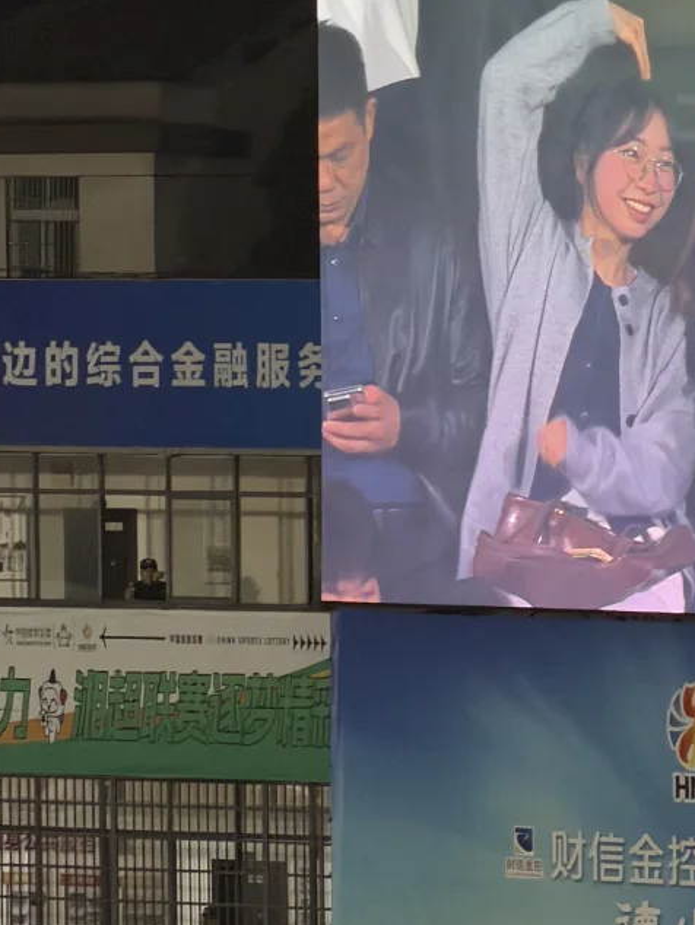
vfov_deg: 4.4
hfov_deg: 3.3
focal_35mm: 454
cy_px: 44
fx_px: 12145
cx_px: 654
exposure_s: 1/100
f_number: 2.8
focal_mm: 16.89
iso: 160
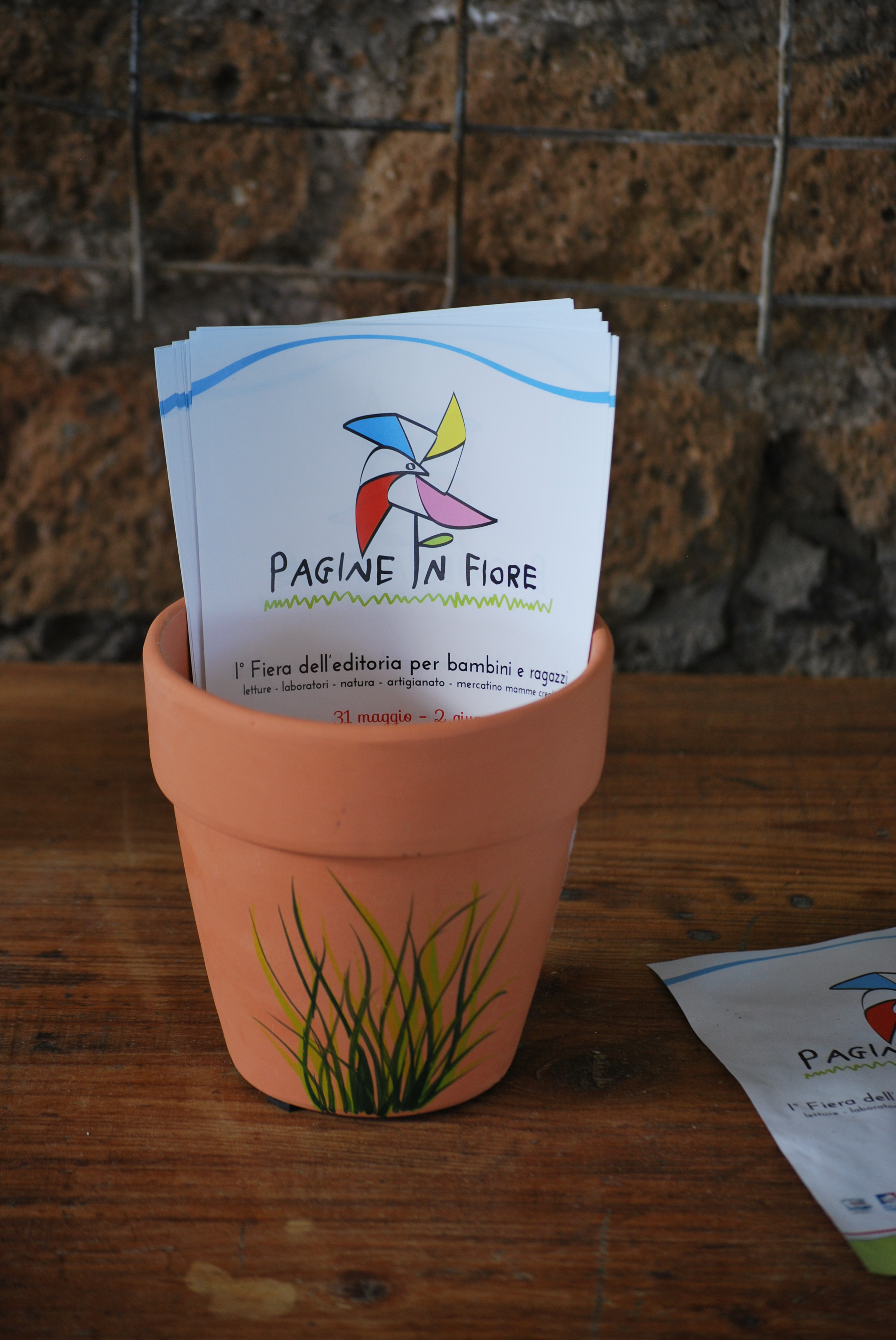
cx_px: 448
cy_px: 670
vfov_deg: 16.6
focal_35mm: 123
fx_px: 4579
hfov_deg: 11.2
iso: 220
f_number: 4.5
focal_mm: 82
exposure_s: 1/125
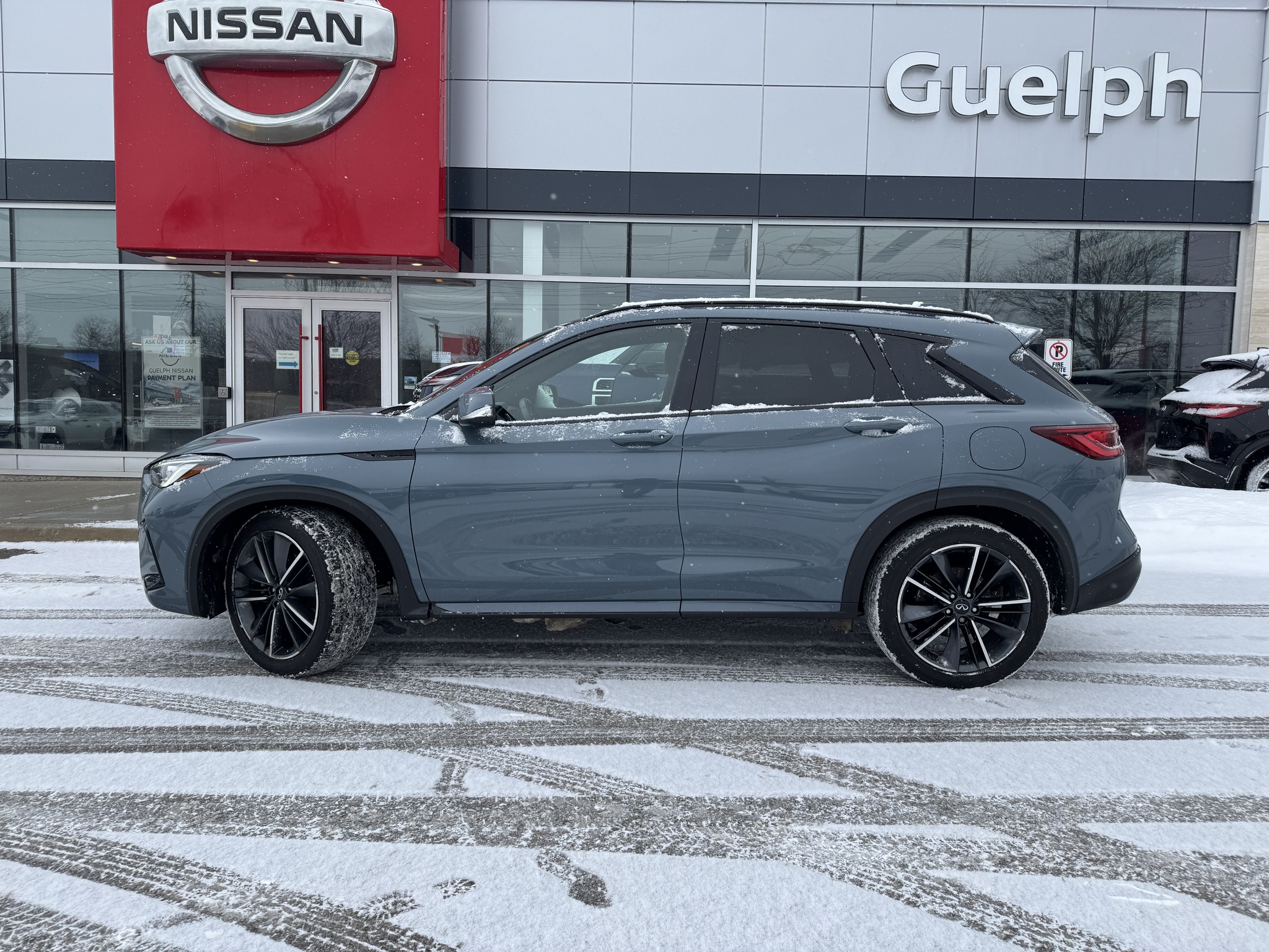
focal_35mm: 24
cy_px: 476
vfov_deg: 56.8
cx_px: 634
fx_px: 880
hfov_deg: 71.6
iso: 80
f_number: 1.78
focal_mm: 6.76
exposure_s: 1/1721
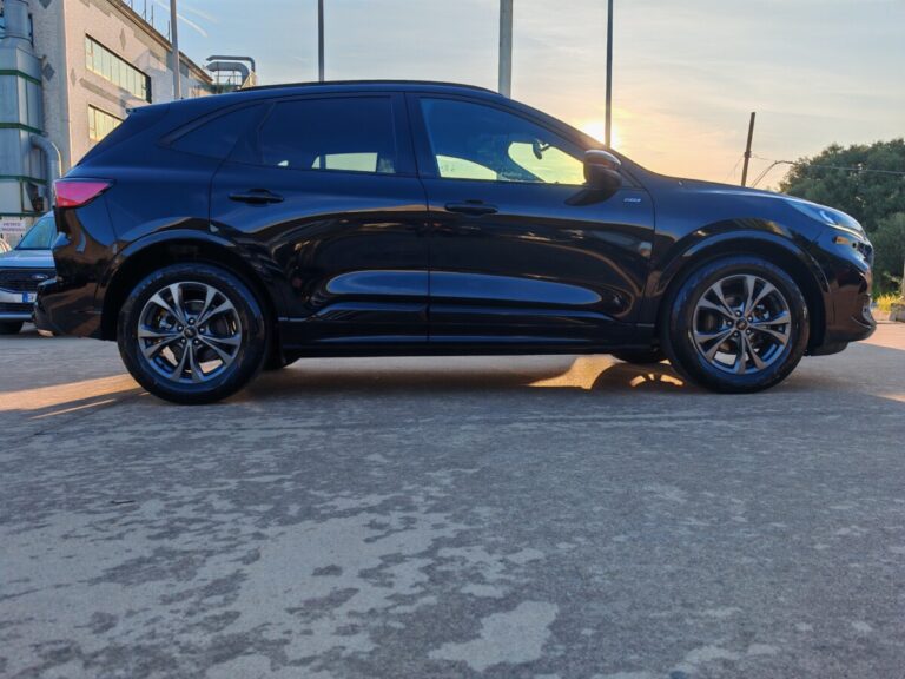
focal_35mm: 27
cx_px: 452
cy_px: 340
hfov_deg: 65.3
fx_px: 706
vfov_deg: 51.4
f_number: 2
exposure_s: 1/190
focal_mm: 6.83
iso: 50
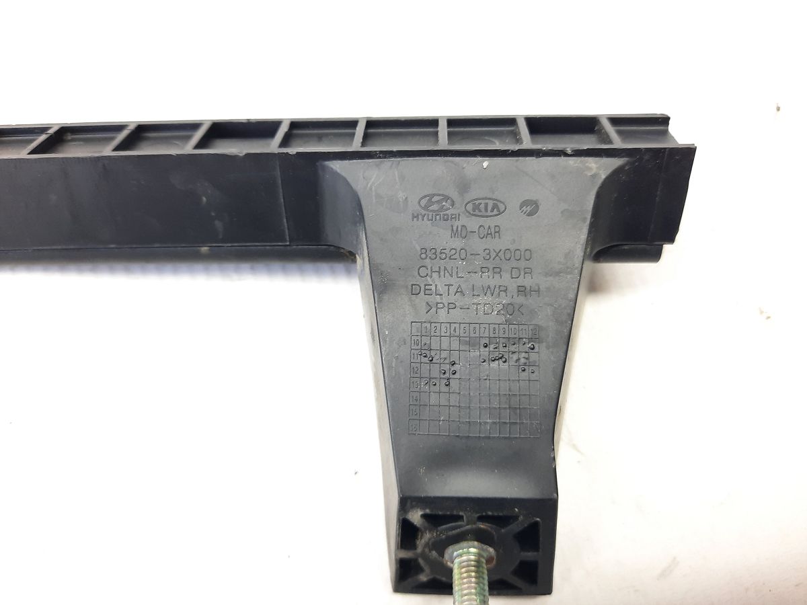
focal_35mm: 25
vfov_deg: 54.9
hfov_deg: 69.4
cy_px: 302
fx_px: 583
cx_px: 404
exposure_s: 1/50
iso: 200
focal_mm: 4.6
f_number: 2
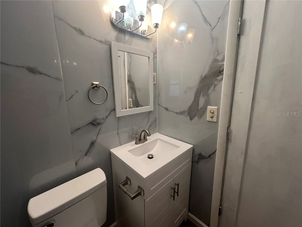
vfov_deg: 89.9
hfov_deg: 106.2
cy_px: 114
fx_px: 113
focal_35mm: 13
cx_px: 151
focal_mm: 1.57
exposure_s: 1/60
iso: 200
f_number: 1.8
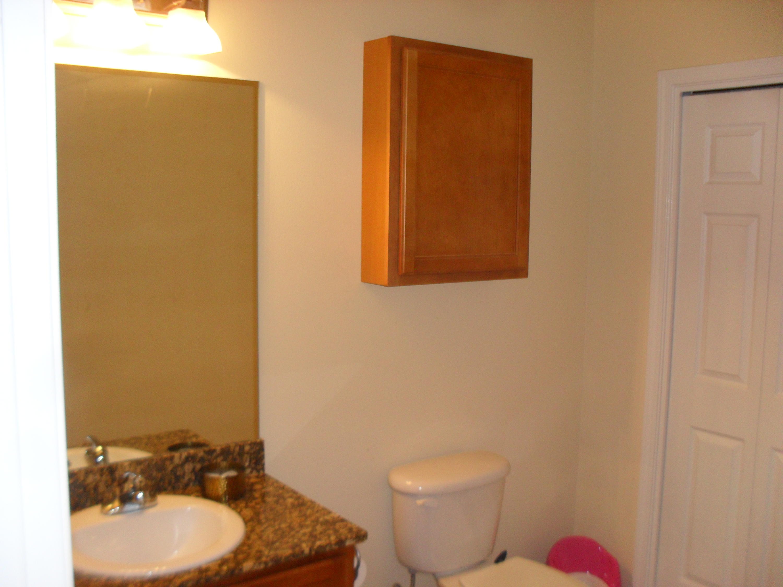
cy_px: 294
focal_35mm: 35
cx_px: 392
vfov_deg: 40.7
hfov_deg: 52.6
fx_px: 792
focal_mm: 6.3
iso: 200
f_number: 3.2
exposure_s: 1/45
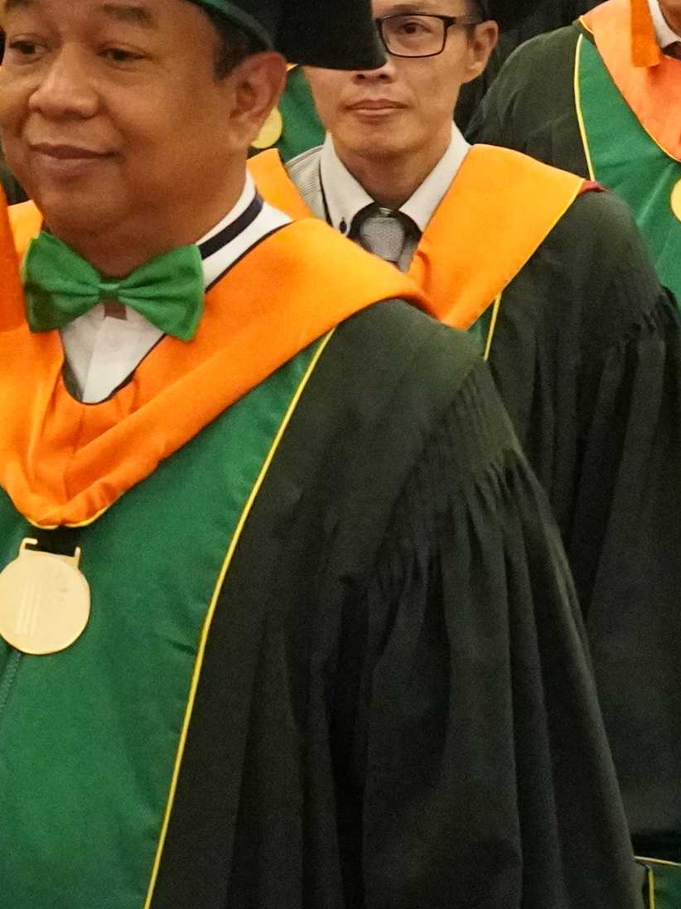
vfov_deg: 13.1
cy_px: 100
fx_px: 3937
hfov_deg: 9.7
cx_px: -186
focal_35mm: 150
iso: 8000
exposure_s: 1/100
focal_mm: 24
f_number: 4
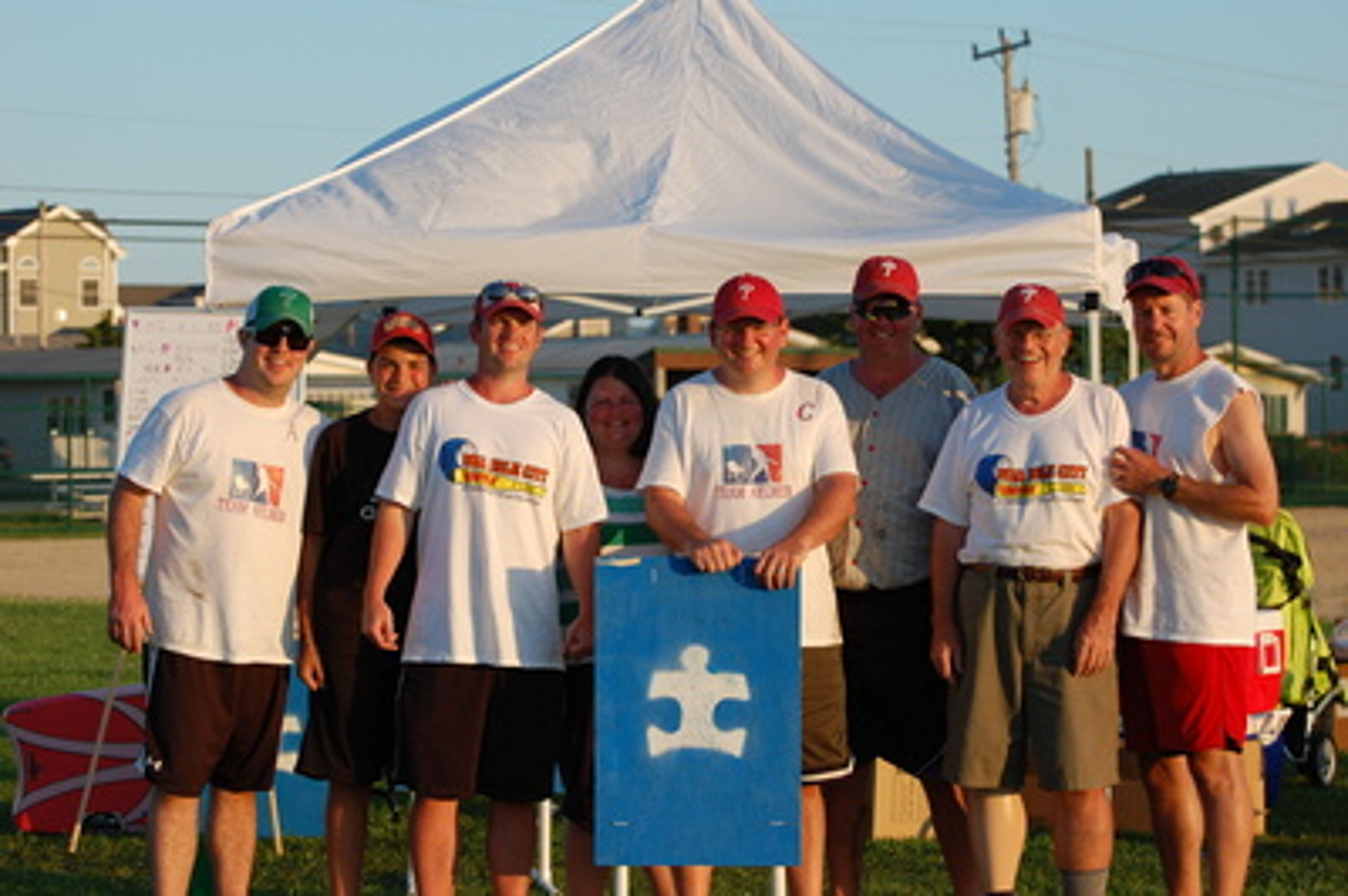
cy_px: 448
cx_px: 674
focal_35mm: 120
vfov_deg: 11.4
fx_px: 4490
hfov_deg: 17.1
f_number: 5.6
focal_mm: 80
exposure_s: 1/500
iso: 220
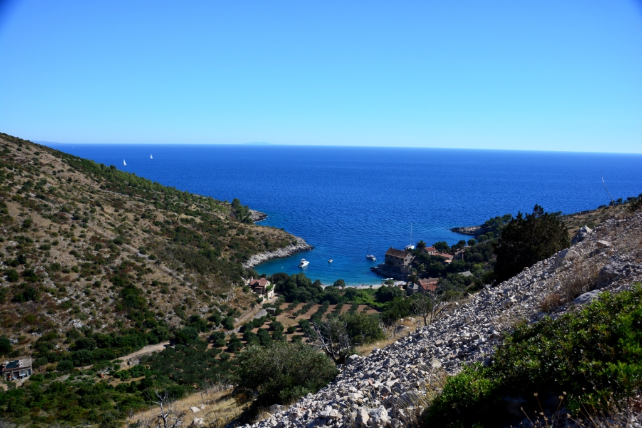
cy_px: 214
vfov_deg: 47.9
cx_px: 321
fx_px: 482
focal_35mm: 27
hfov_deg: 67.4
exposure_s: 1/500
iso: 200
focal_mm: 18
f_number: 6.3
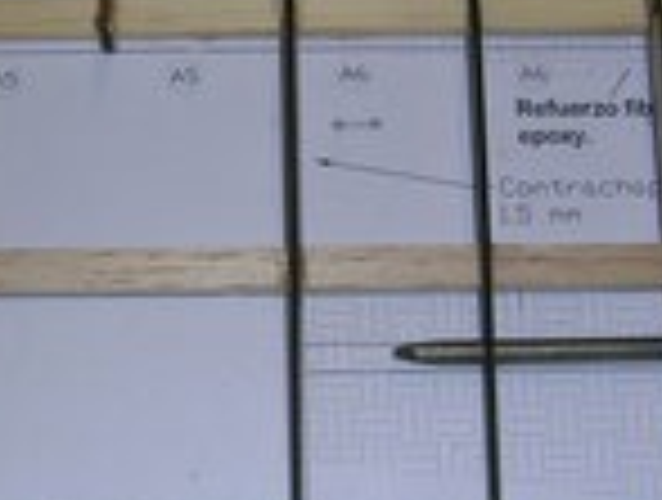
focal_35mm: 95
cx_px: 221
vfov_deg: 15.6
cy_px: 234
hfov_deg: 20.5
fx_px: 1821
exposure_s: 1/60.1
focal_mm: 5.4
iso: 50
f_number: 4.8
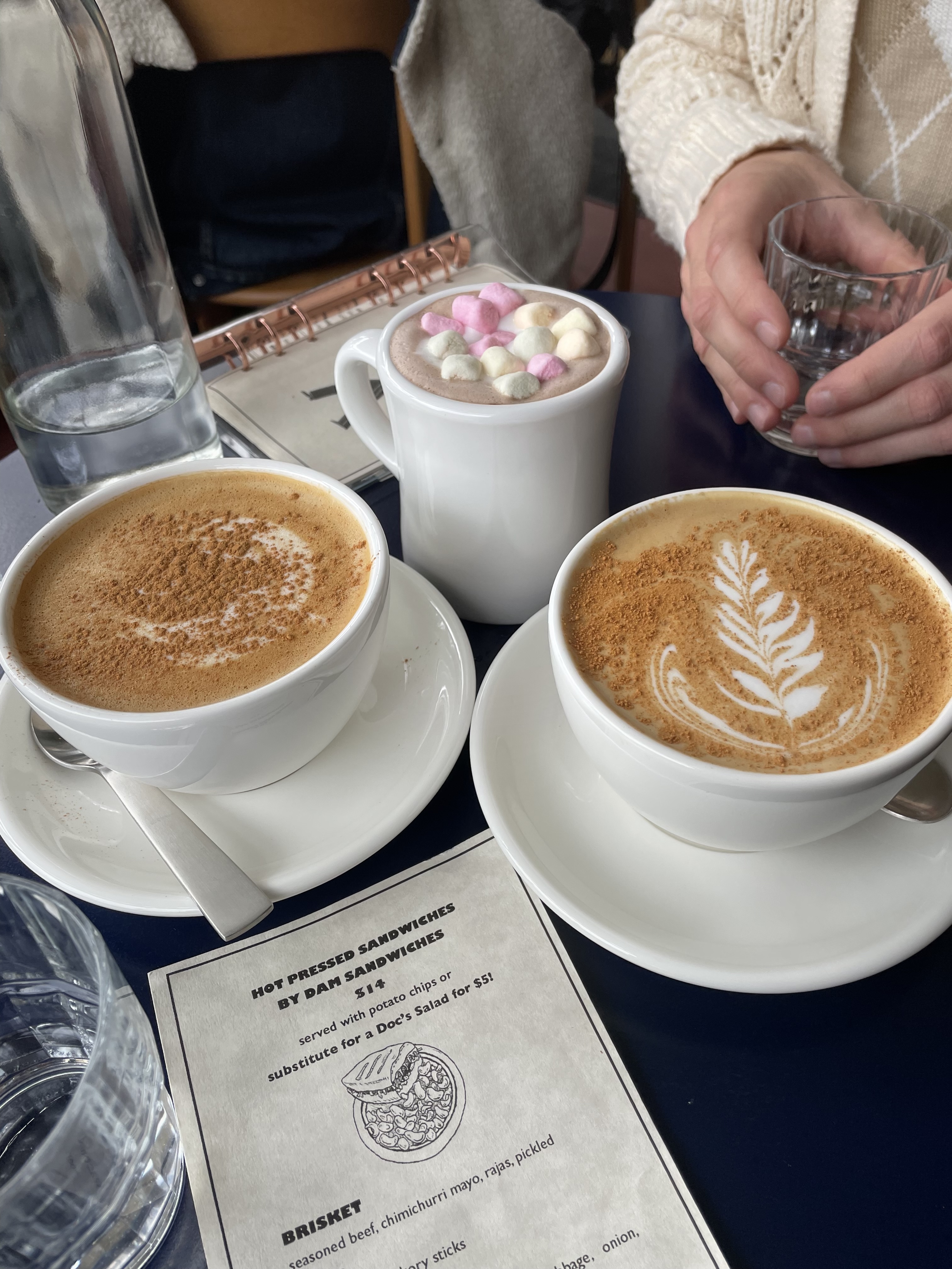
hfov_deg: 53.1
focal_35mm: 26
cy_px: 634
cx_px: 476
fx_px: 953
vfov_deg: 67.3
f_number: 1.6
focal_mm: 4.2
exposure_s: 1/415
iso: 32
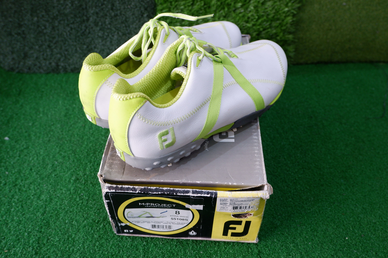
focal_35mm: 32
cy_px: 129
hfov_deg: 58.8
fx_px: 345
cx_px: 194
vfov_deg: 41.0
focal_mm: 21.5
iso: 1000
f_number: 4.2
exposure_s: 1/34
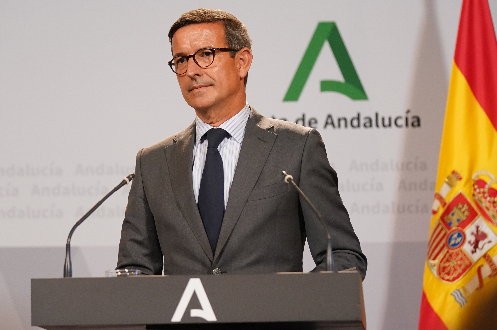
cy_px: 165
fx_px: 2276
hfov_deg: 12.5
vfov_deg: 8.3
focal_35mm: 165
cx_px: 248
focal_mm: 110
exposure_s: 1/500
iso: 4000
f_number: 2.8
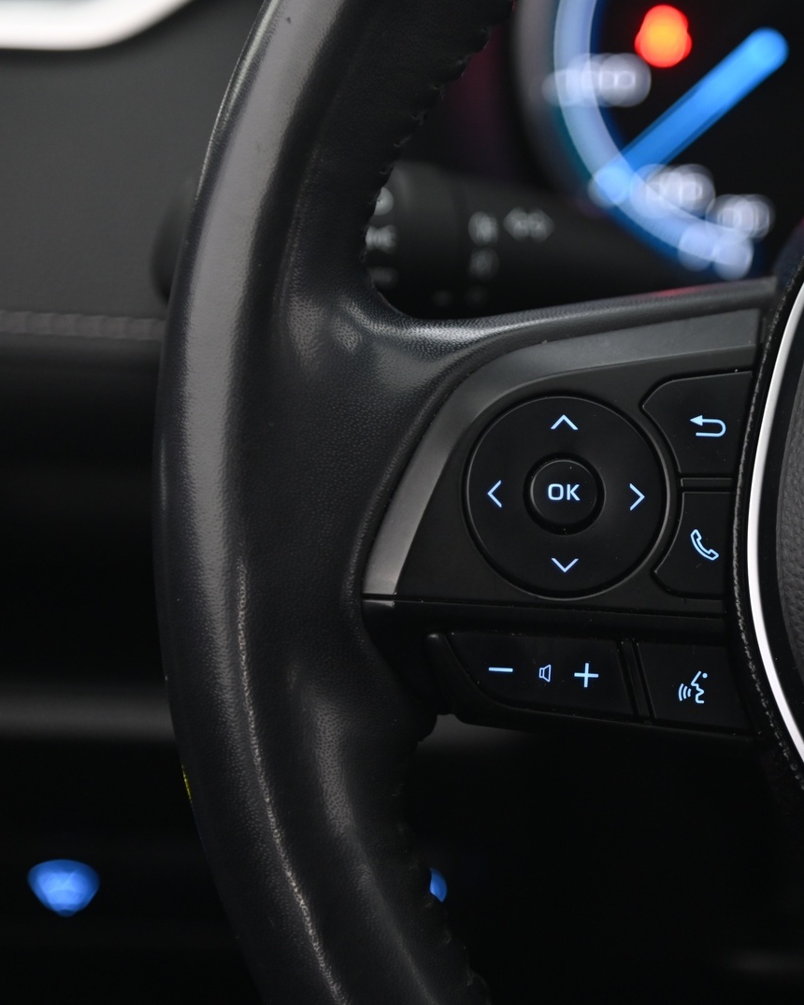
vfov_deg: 11.4
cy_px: 503
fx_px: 5057
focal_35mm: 170
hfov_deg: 9.1
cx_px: 567
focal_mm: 120
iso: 2000
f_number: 4
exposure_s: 1/15
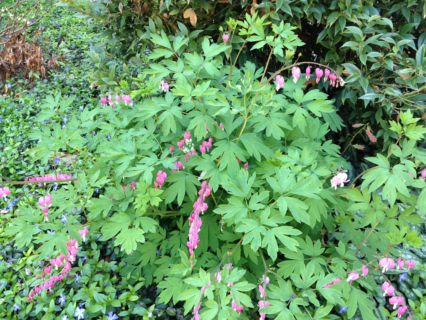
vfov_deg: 40.7
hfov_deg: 52.6
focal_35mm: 35
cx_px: 213
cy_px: 160
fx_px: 431
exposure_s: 1/120
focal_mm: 4.28
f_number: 2.4
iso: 80
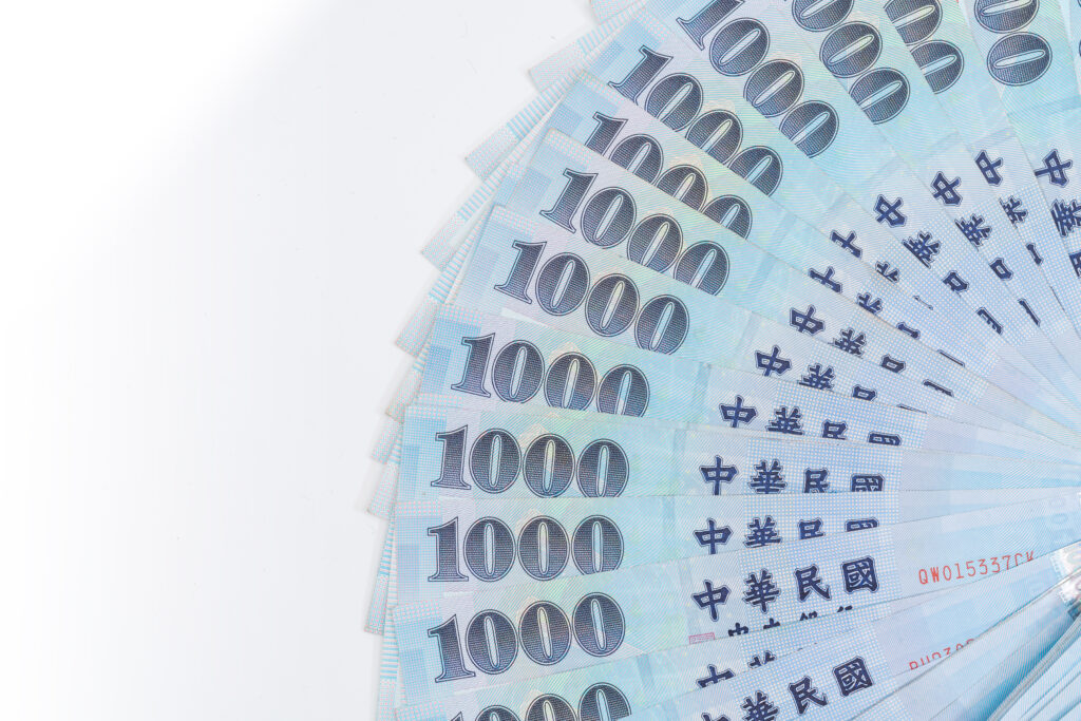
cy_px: 360
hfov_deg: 39.6
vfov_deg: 27.0
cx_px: 540
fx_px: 1501
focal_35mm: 50
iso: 100
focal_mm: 50
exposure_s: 1/100
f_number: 8
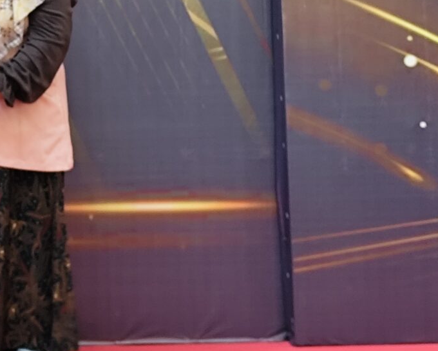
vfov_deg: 8.9
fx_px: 2191
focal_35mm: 169
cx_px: -245
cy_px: -189
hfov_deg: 10.9
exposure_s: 1/25
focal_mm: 6.19
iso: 200
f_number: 1.65
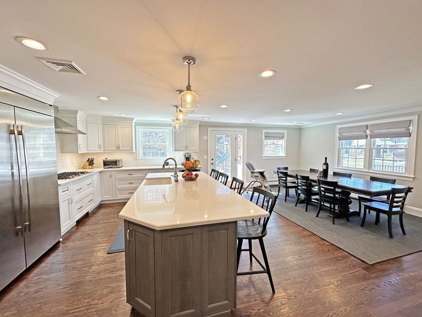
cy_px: 158
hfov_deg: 102.1
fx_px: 171
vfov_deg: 85.7
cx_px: 211
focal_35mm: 14
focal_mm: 2.22
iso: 80
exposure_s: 1/120
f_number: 2.2
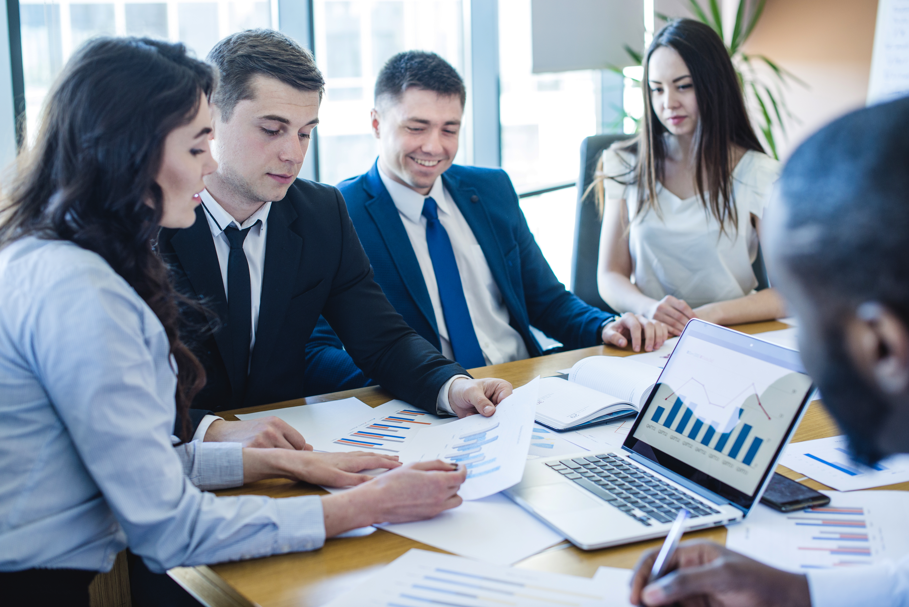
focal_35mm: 50
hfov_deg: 39.6
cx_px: 454
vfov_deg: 27.0
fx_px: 1263
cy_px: 304
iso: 500
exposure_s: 1/100
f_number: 3.2
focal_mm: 50
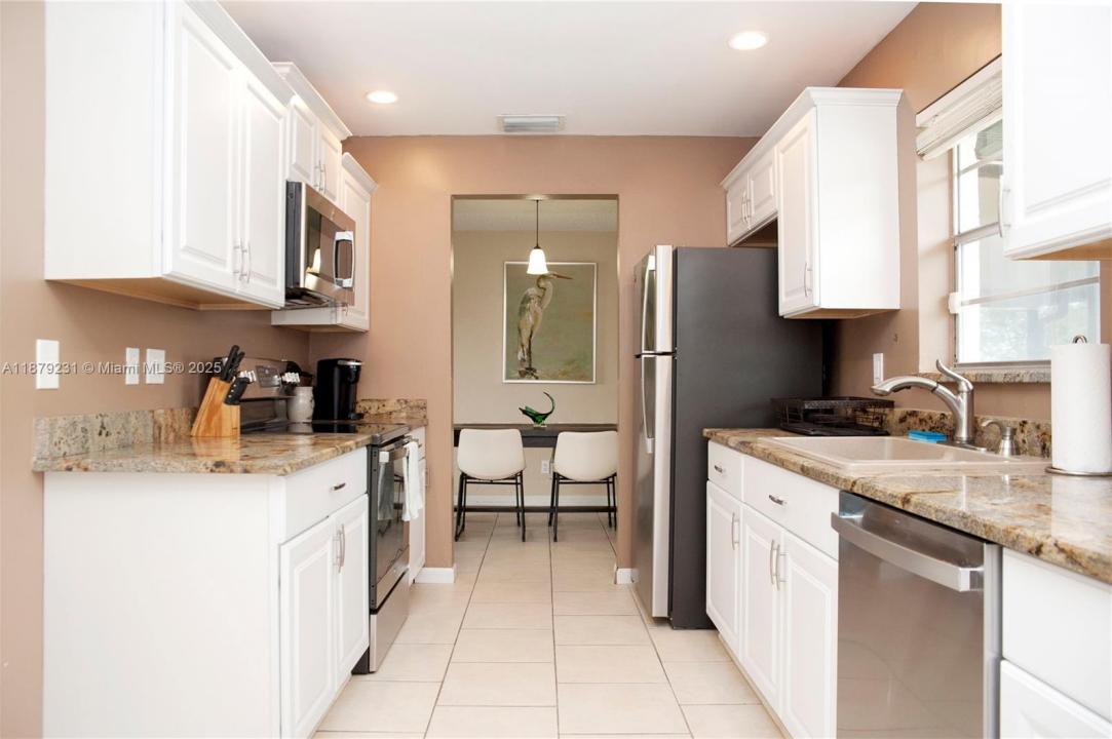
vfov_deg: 53.0
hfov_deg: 73.8
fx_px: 741
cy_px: 370
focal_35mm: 24
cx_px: 556
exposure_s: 1/80
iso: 1000
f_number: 5.6
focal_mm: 24
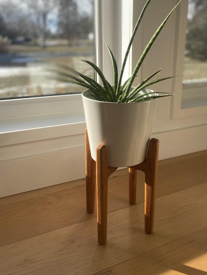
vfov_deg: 56.6
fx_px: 255
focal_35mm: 32
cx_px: 121
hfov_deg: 44.0
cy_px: 118
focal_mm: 4.25
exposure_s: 1/719
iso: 32
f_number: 1.8
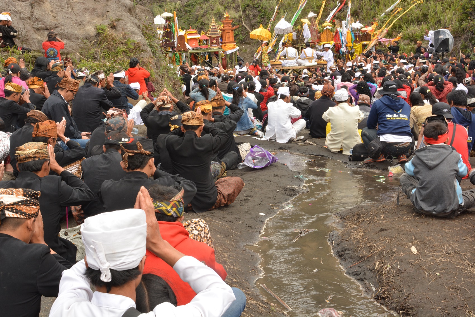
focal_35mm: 48
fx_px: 633
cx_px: 238
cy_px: 158
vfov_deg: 28.1
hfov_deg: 41.1
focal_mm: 32
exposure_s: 1/40
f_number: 16
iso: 250
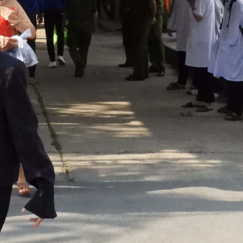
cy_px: -41
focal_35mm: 113
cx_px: 54
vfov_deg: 14.9
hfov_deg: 15.3
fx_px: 897
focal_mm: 7.1
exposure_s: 1/2000
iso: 1600
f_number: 6.3
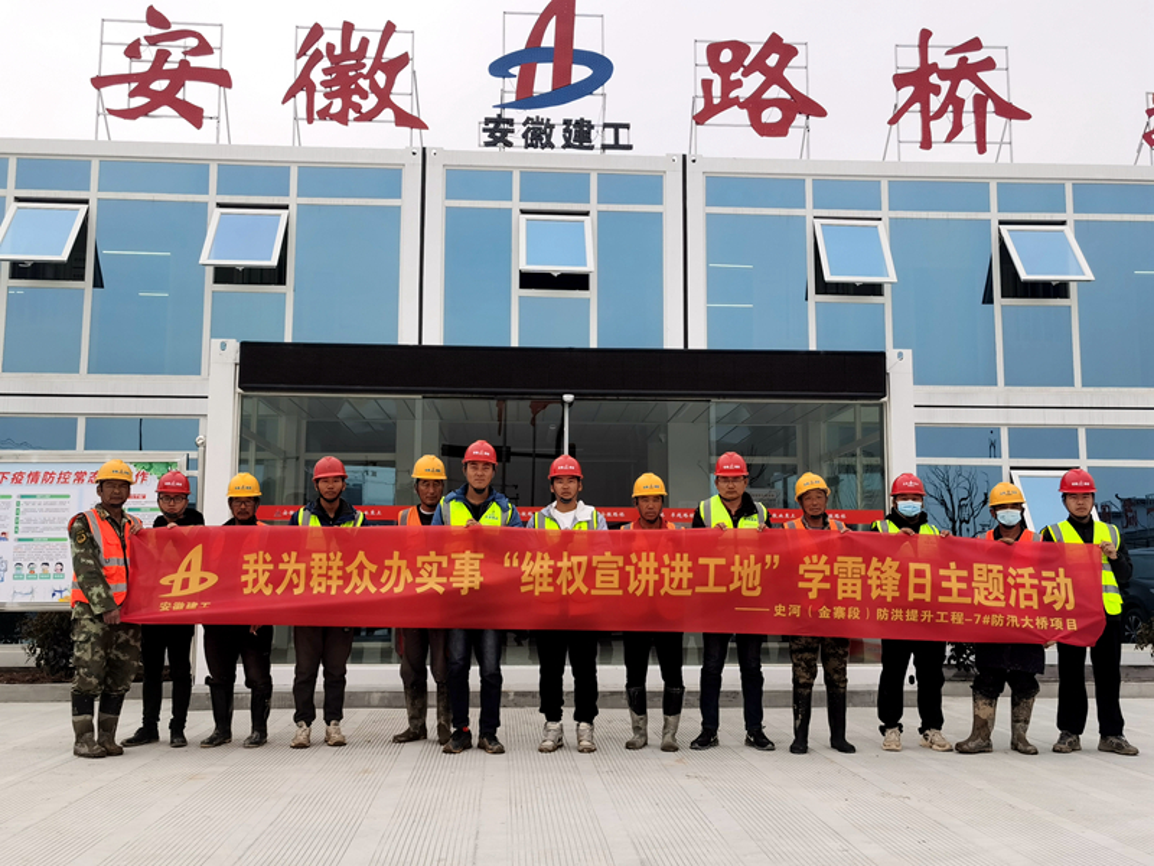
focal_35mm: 35
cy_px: 433
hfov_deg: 52.6
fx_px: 1167
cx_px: 577
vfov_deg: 40.7
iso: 50
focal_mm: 5.56
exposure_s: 1/1499
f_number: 1.6
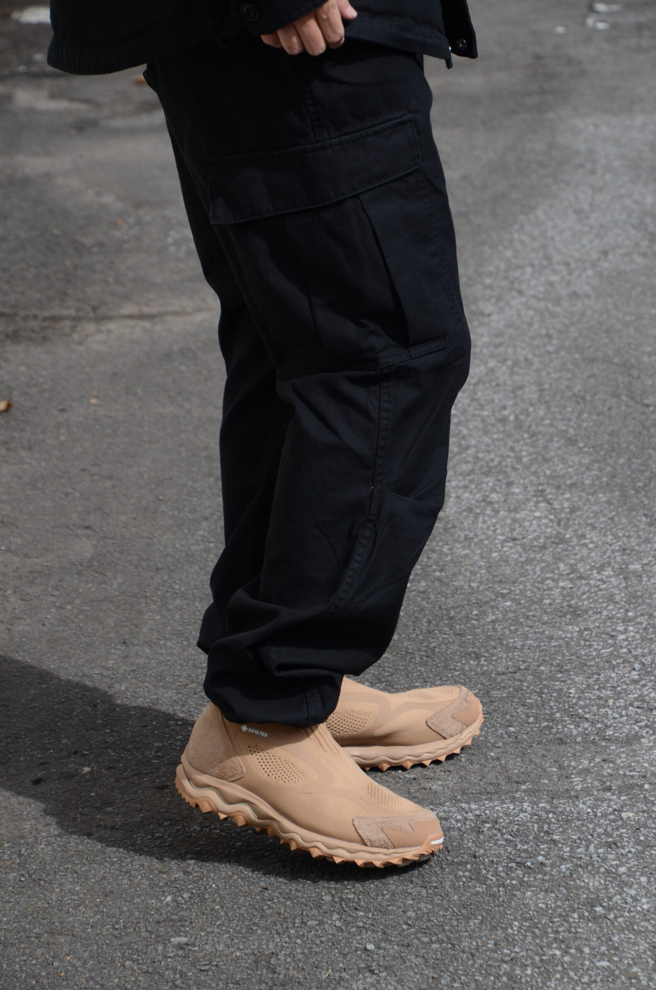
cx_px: 328
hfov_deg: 9.1
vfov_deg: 13.7
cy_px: 495
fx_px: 4118
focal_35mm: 150
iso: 125
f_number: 6.3
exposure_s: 1/500
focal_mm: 100
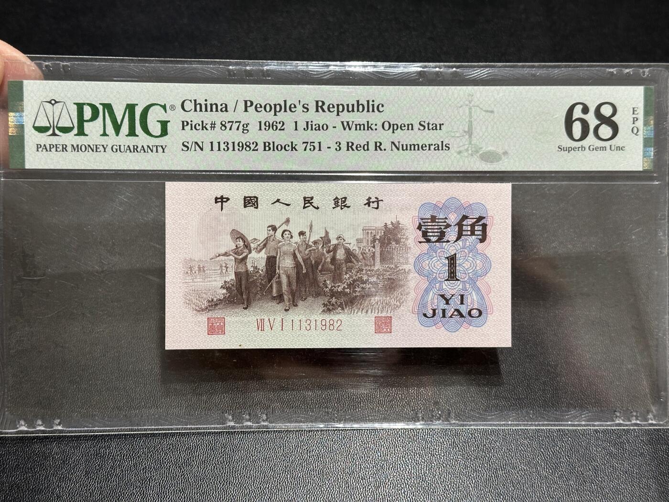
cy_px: 251
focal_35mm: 48
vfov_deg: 30.3
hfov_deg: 39.7
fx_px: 928
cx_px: 334
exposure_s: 1/50
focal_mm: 6.86
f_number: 1.78
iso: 160
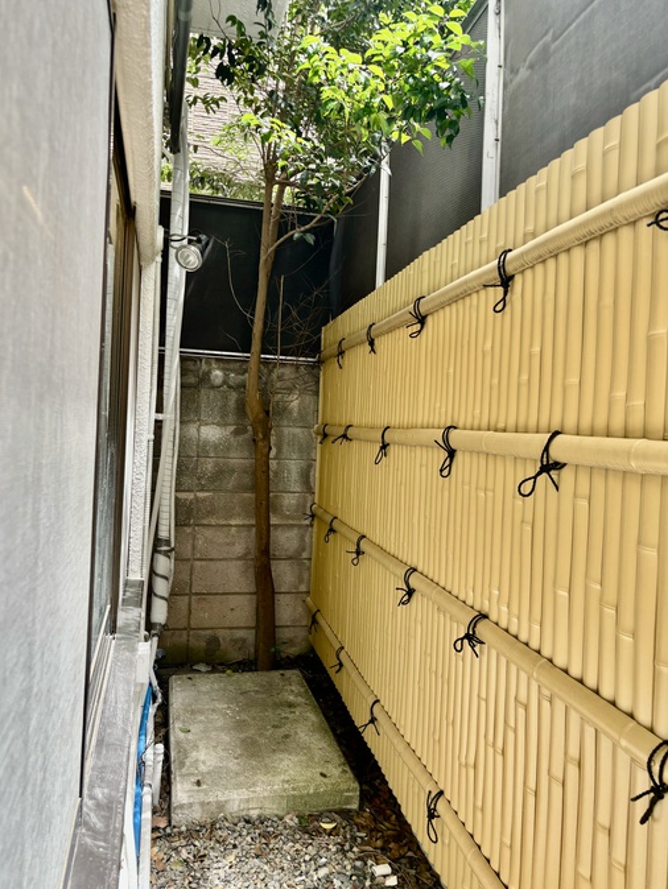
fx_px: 694
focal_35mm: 27
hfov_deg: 51.4
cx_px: 325
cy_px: 438
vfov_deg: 65.3
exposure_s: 1/121
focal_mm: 5.96
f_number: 1.6
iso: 64
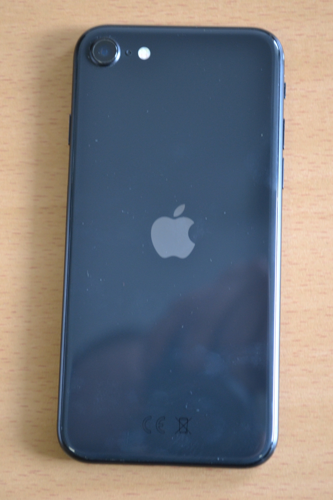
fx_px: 1144
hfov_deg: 16.6
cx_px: 166
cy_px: 250
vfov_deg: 24.6
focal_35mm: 82
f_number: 5.6
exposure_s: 1/15
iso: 1000
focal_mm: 55
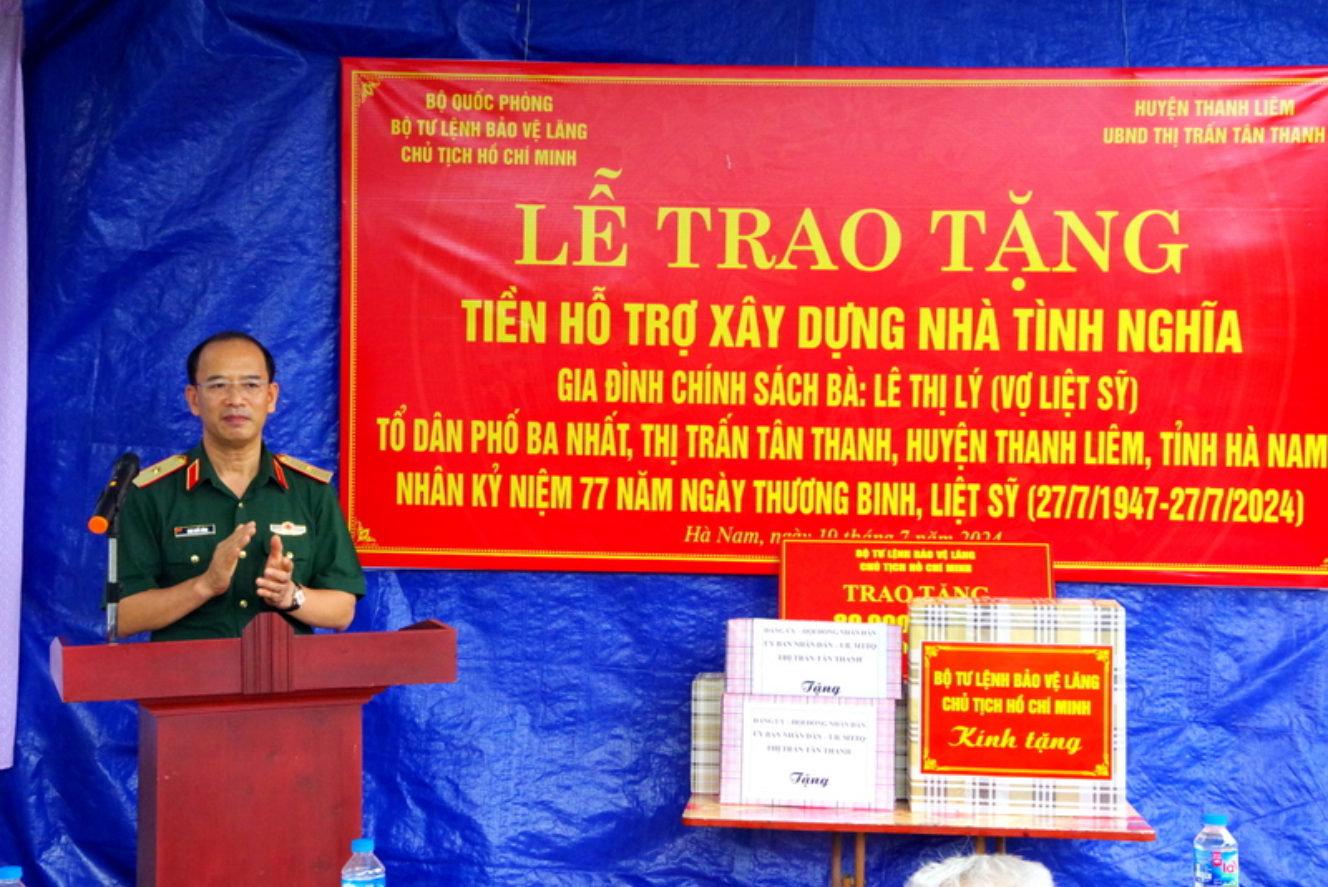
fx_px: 2214
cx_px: 664
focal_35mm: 60
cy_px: 444
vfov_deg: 22.6
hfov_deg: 33.4
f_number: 9
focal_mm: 40
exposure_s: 1/250
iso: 3200
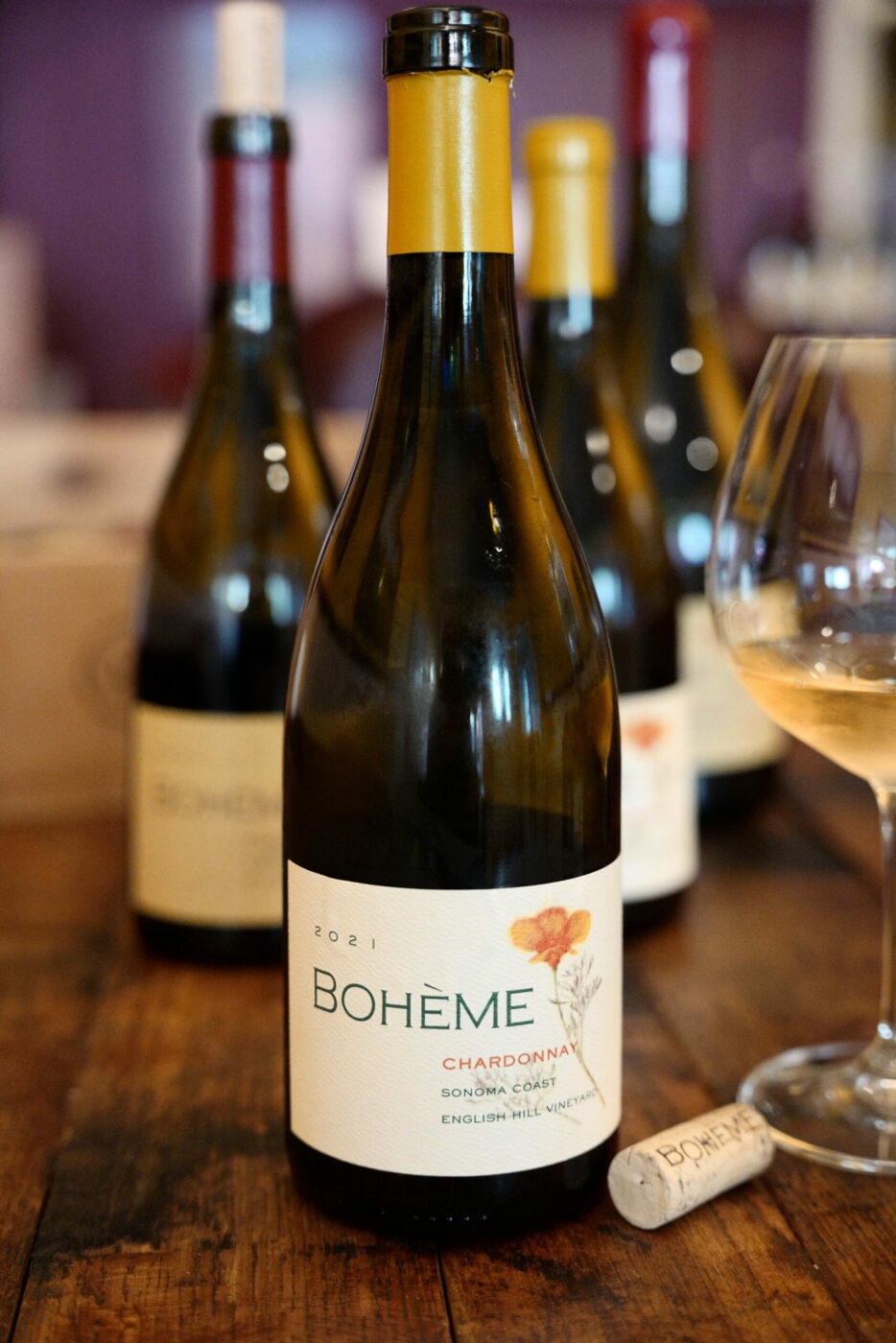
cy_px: 672
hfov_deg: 27.0
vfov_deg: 39.6
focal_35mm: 50
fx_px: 1866
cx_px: 448
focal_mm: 50
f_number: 2.8
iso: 5000
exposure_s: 1/100
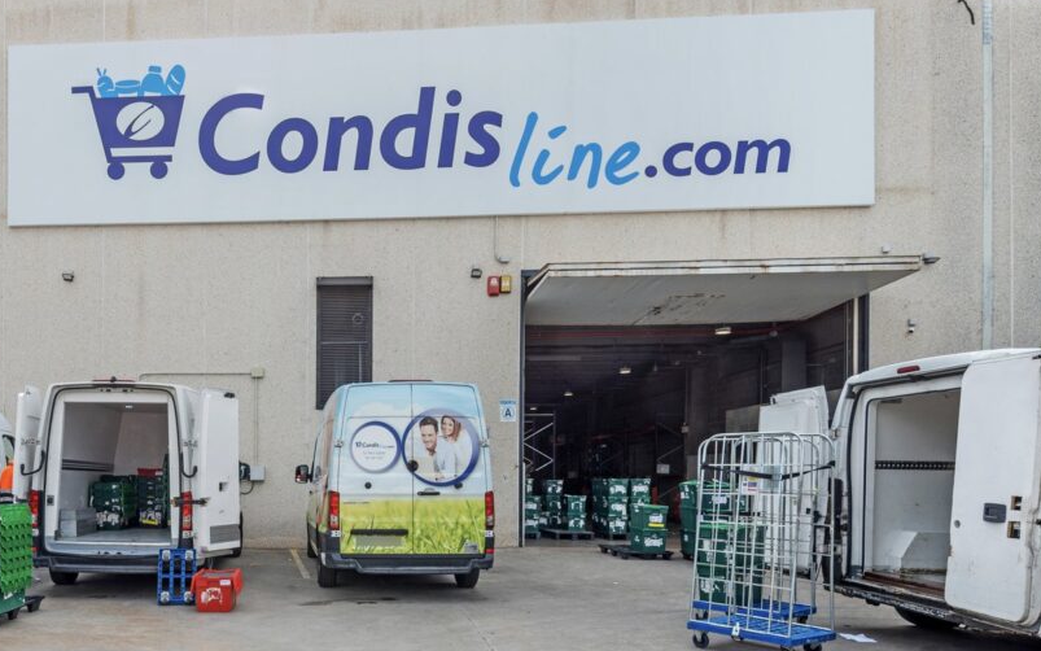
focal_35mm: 27
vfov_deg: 44.7
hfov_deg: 65.0
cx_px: 283
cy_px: 479
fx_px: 766
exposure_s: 1/60
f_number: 8
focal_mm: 16
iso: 100
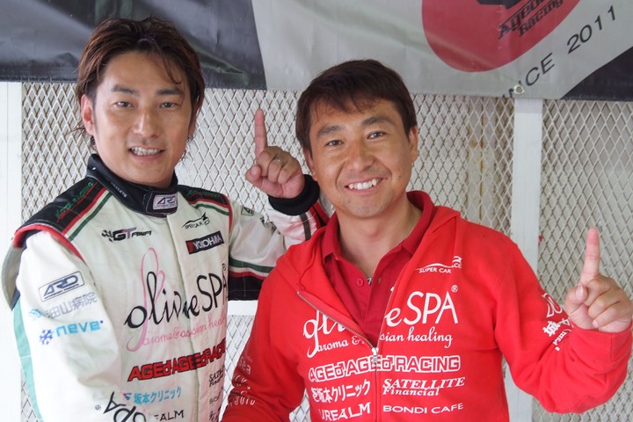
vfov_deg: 28.1
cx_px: 316
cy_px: 211
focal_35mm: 48
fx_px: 844
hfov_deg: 41.1
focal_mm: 32
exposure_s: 1/40
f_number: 4
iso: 800
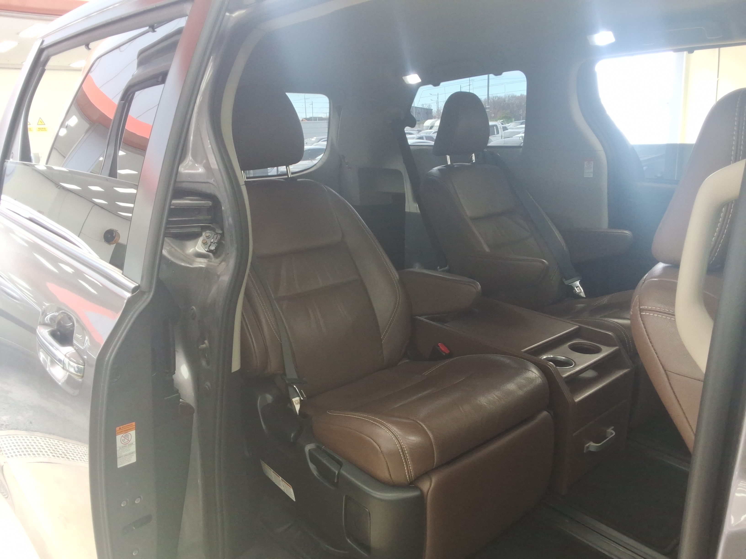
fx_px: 603
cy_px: 280
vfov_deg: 49.7
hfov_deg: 63.4
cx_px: 373
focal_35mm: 28
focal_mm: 2.91
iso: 47
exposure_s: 1/60
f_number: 1.9
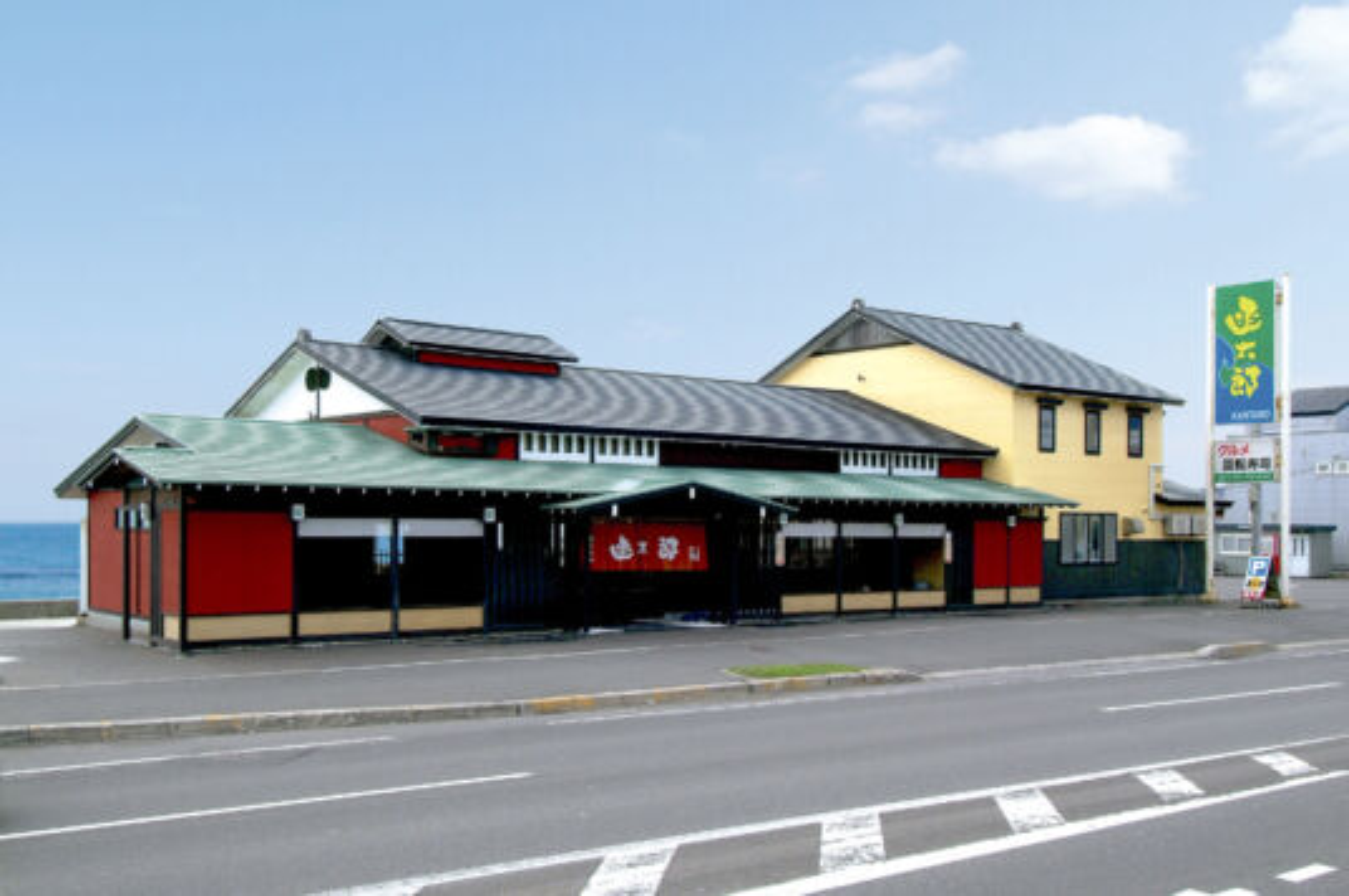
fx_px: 1347
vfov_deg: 36.8
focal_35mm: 36
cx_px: 674
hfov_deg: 53.2
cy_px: 448
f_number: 13
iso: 400
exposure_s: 1/125
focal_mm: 24
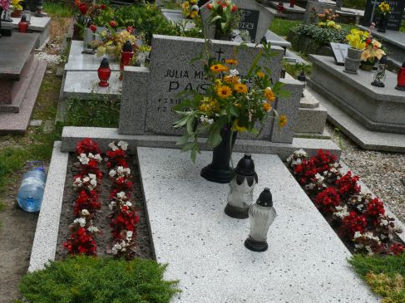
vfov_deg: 31.4
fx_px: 538
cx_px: 215
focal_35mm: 46
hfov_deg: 41.2
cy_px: 186
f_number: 5.6
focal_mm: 7.4
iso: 100
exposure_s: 1/400
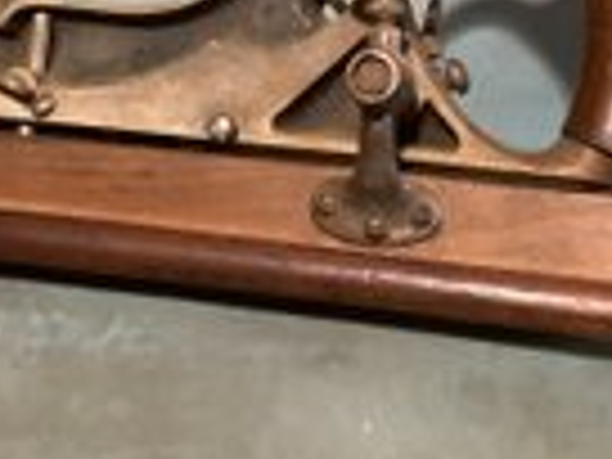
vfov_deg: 18.6
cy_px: 47
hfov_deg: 25.0
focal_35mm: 78
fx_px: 1379
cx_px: 232
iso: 400
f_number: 2.4
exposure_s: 1/30
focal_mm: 3.3
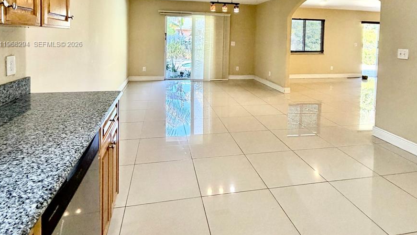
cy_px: 45
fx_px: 232
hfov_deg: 83.9
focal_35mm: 21
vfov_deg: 50.1
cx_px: 208
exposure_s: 1/60
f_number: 2.2
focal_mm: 2.22
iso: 200
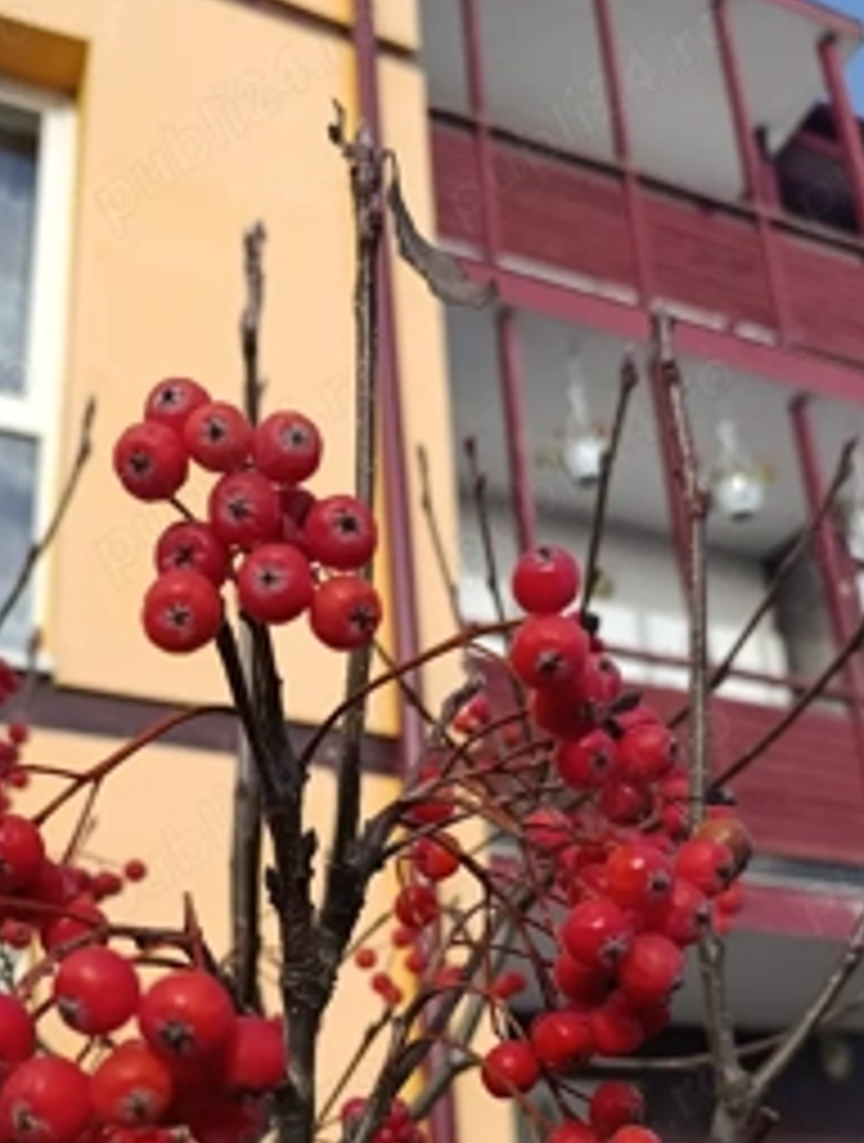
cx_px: 328
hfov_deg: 39.6
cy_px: 864
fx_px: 1192
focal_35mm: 36
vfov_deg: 49.1
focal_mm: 6.11
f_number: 1.65
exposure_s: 1/357
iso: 50
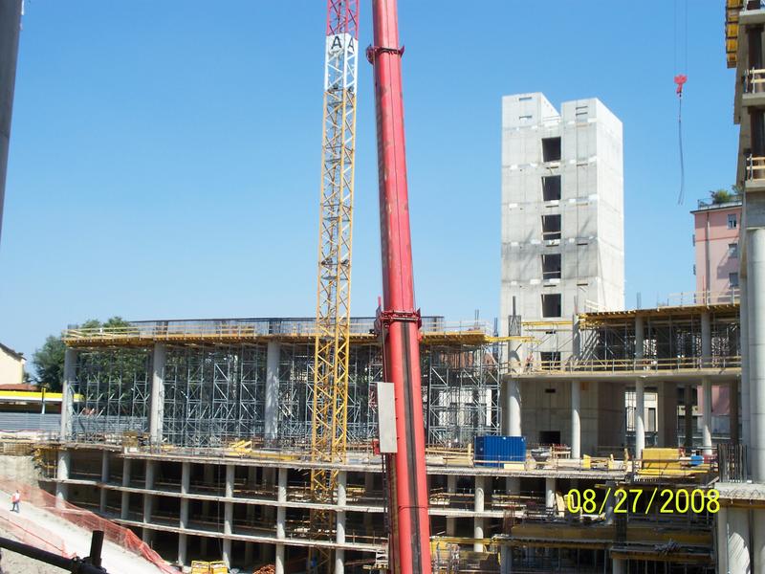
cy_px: 287
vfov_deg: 30.9
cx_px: 382
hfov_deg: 40.4
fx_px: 1039
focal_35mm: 47
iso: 80
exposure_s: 1/320
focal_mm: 9.86
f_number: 5
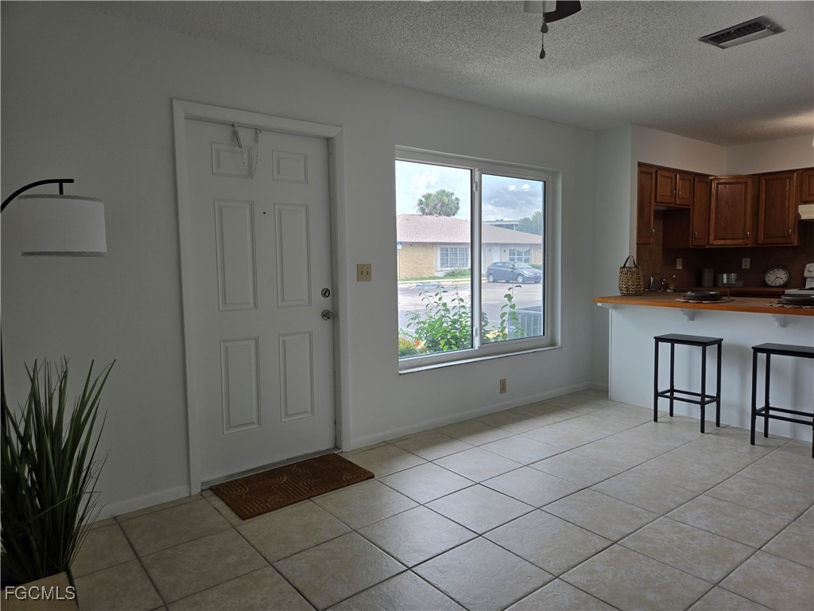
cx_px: 407
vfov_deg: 58.9
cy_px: 306
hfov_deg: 73.9
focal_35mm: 23
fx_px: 541
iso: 25
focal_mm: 5.4
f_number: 1.8
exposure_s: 1/184
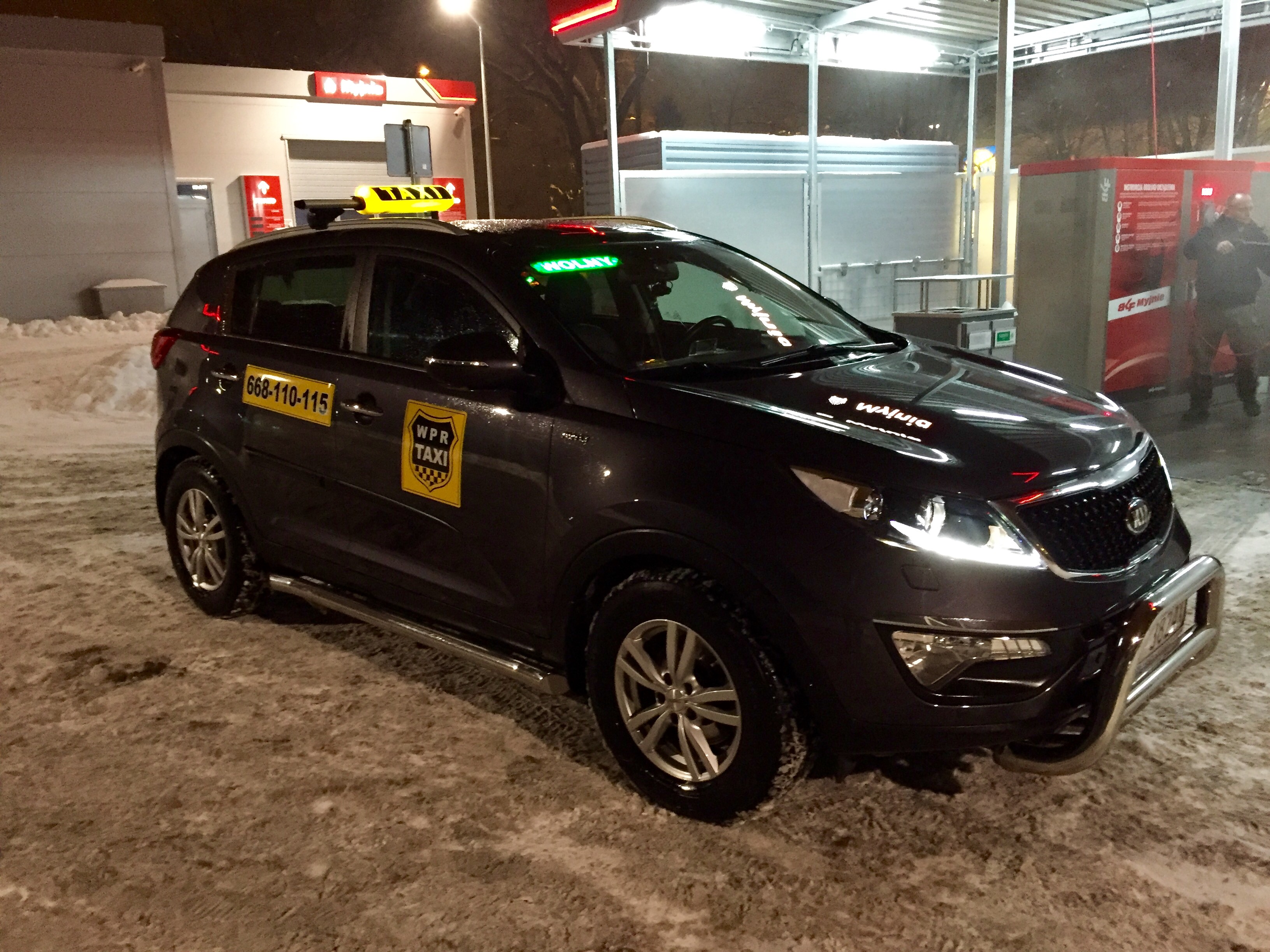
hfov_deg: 61.7
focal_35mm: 29
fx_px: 1064
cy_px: 476
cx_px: 635
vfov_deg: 48.2
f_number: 2.2
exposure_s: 1/17
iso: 320
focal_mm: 4.15
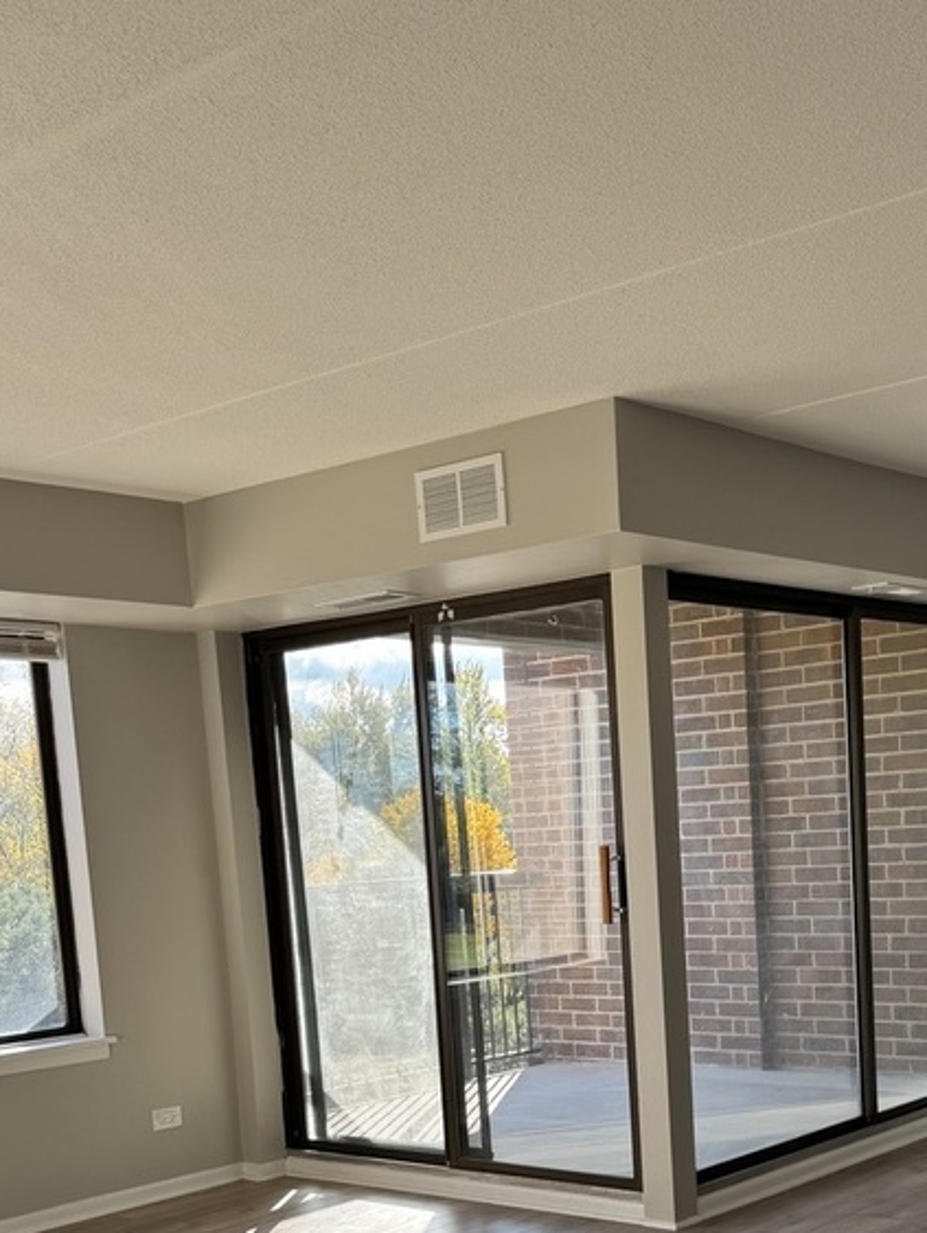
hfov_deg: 31.2
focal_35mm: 46
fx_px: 1641
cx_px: 649
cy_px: 1005
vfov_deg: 39.4
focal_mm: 6.76
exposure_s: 1/544
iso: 80
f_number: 1.78
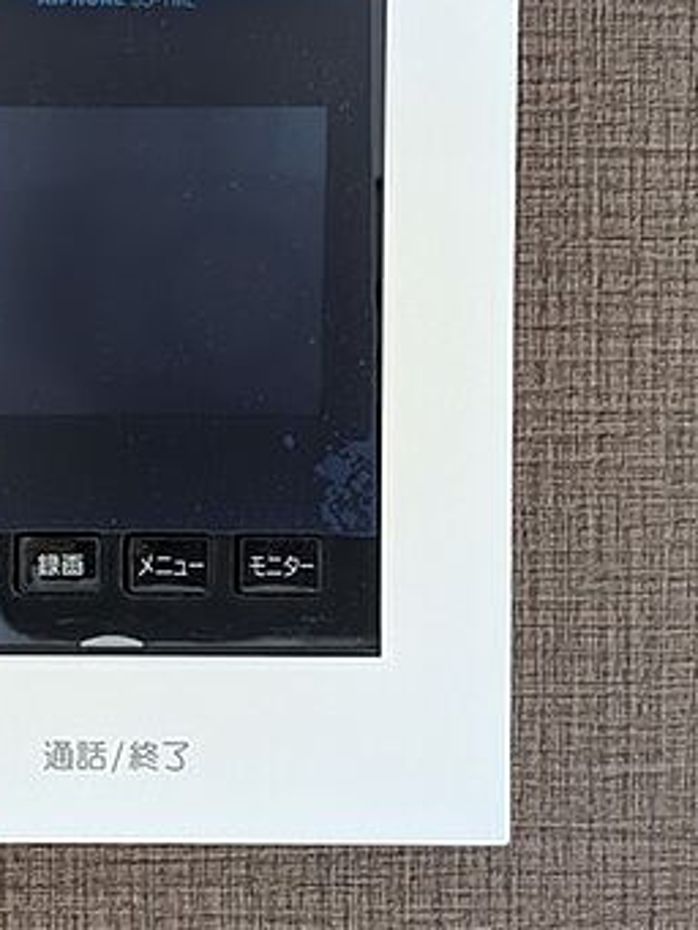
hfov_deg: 16.3
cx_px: 25
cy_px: 345
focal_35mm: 89
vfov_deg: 22.0
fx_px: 2391
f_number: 1.68
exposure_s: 1/160
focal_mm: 6.9
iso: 314
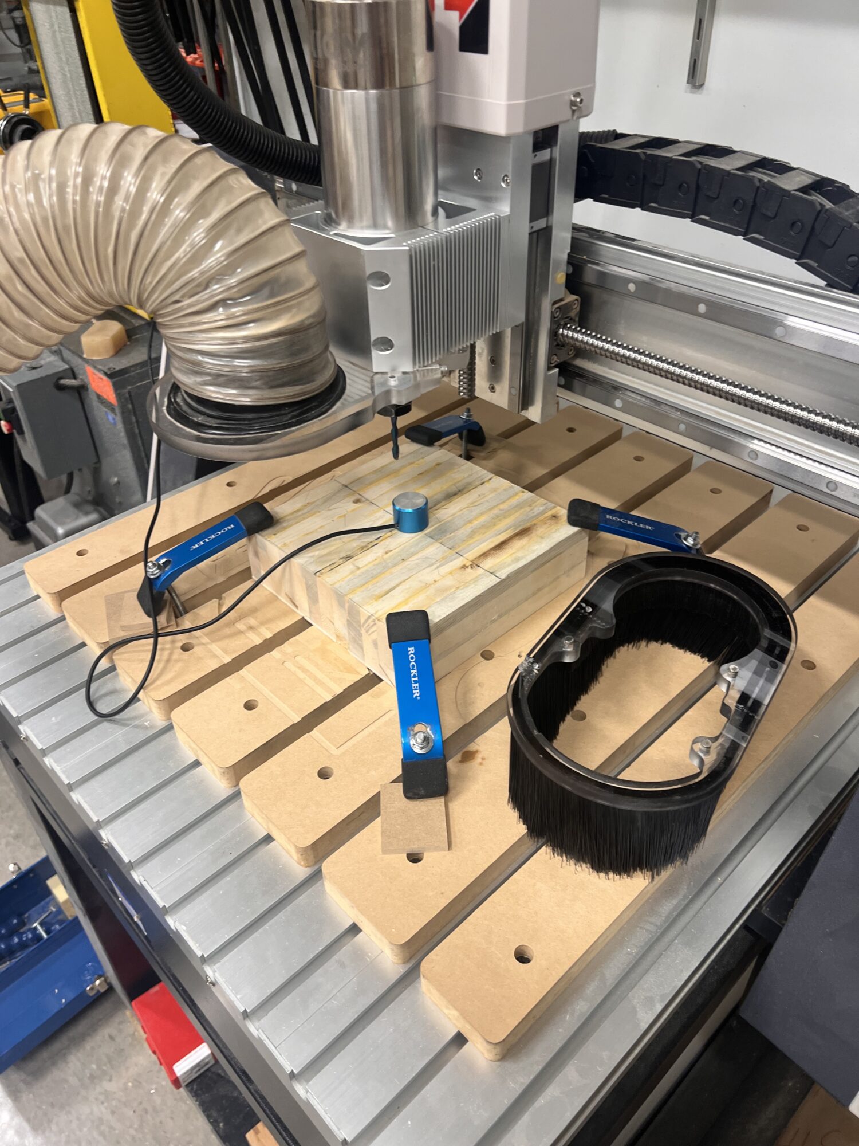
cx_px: 430
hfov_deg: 53.1
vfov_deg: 67.3
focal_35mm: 26
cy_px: 573
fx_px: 860
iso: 100
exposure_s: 1/100
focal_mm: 5.7
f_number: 1.5
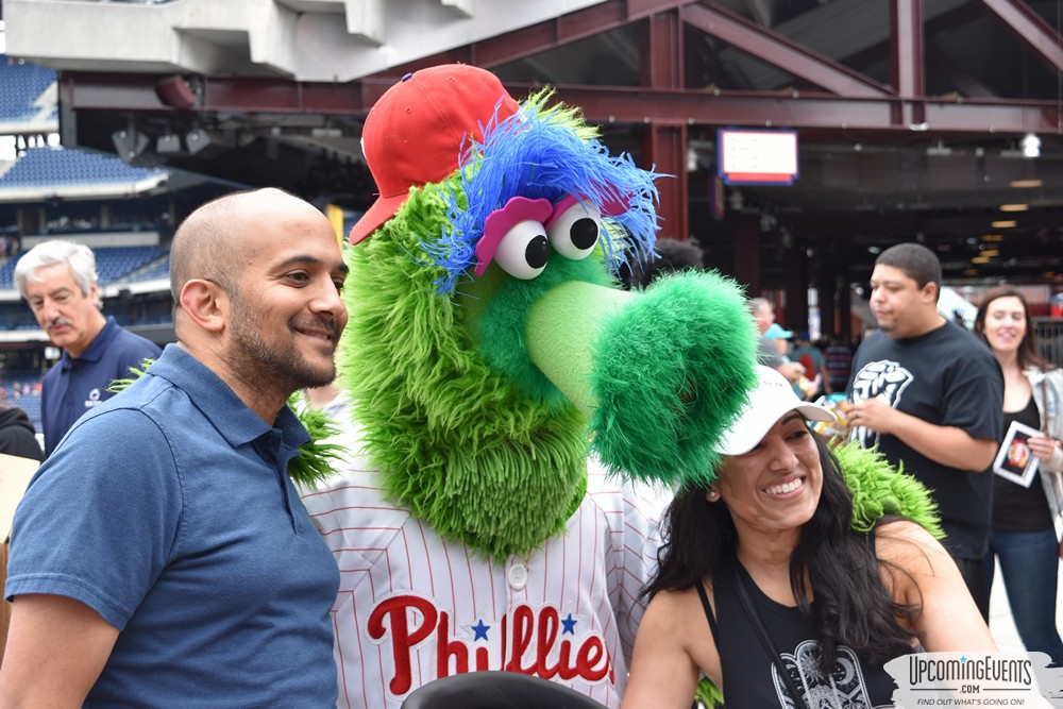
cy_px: 354
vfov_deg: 22.6
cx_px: 532
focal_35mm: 60
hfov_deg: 33.4
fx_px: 1772
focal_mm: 40
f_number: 7.1
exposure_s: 1/200
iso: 400
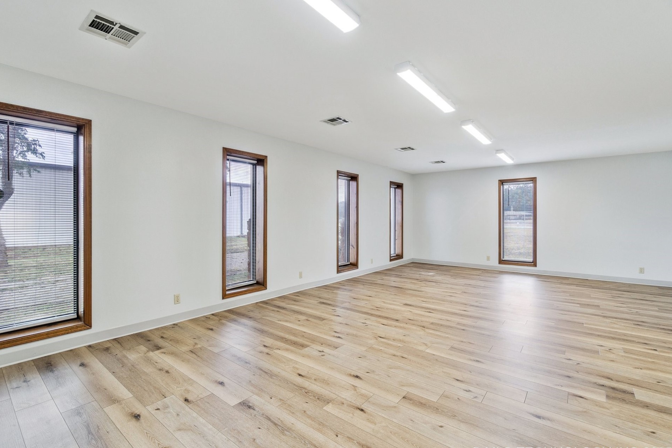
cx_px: 317
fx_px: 299
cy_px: 227
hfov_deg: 96.6
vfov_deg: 73.7
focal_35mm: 16
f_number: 6.3
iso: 200
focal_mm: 10
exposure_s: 1/80
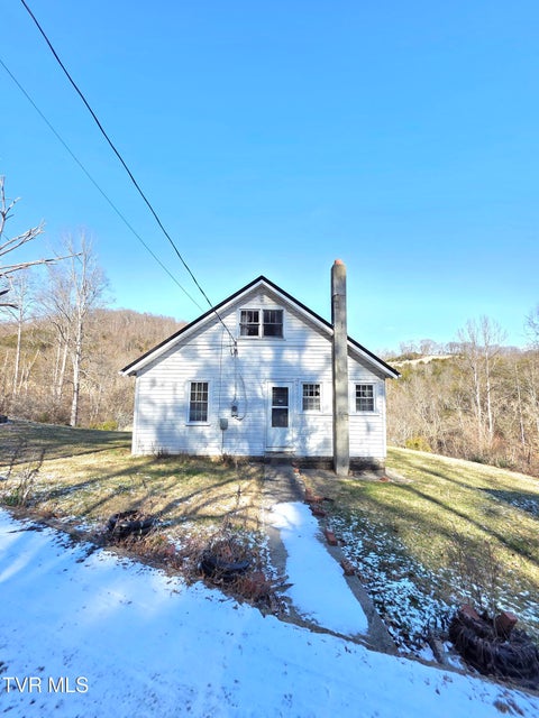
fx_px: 270
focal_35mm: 13
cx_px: 270
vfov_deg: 106.2
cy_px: 359
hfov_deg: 89.9
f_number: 1.9
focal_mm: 2.2
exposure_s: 1/476
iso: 40
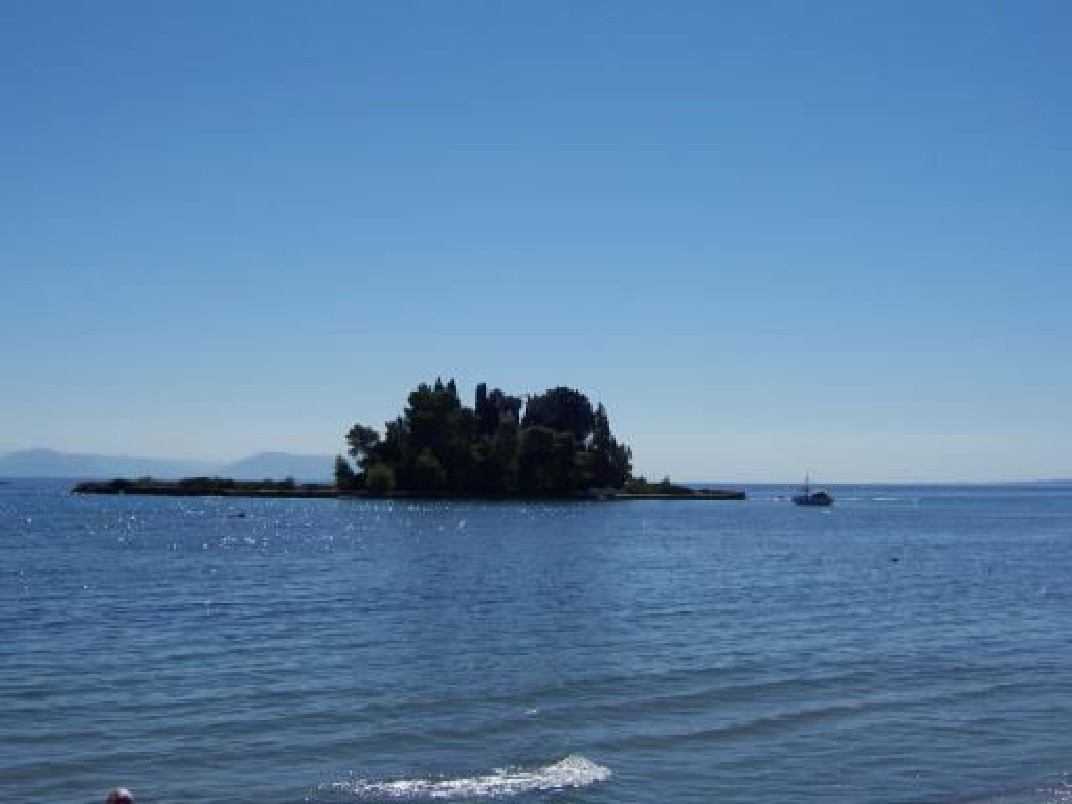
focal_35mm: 54
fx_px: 1672
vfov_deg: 27.0
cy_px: 402
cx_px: 536
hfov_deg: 35.5
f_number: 5.6
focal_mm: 9
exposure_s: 1/1000
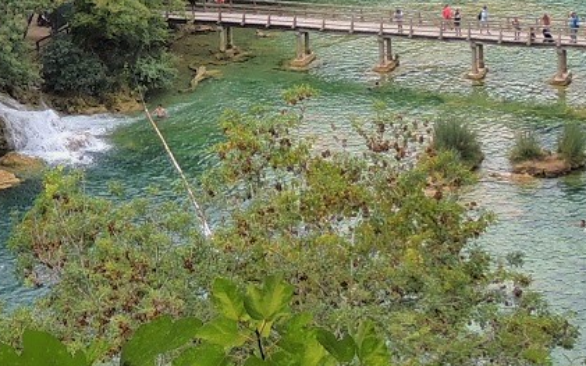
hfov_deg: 17.5
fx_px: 1836
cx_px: -54
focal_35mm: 115
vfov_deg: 11.2
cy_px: -40
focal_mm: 5.3
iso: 100
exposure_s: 1/400
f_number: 3.1
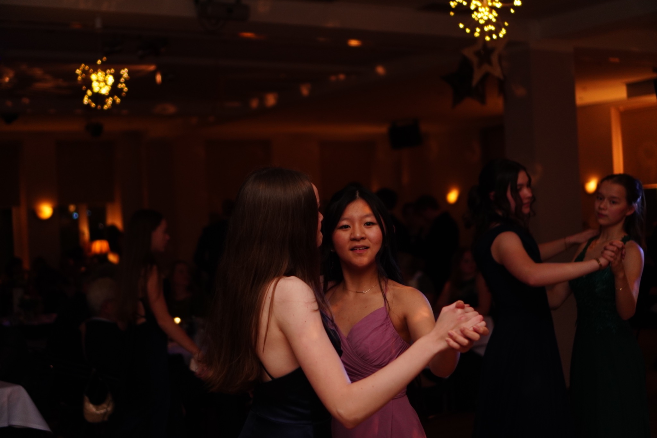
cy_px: 219
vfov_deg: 25.7
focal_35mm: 52
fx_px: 958
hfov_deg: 37.9
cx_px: 328
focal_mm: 35
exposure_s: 1/160
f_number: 1.8
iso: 640
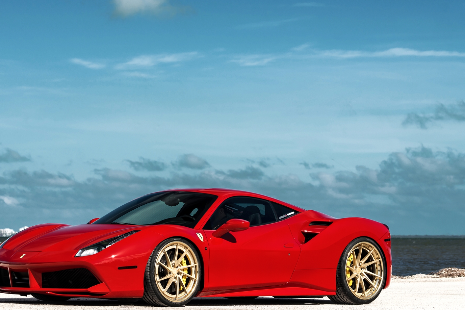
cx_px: 182
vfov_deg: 9.5
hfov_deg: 14.2
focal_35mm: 144
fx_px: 1860
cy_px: 182
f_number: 6.3
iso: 80
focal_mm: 106
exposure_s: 1/200
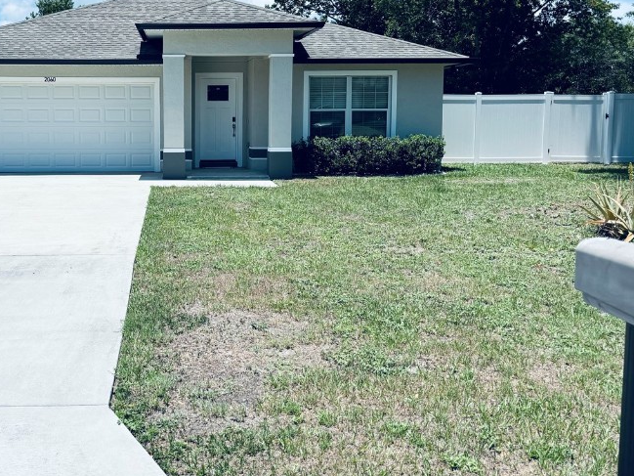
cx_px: 181
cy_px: 183
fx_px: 751
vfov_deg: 35.0
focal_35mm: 41
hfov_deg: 44.6
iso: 50
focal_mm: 5.96
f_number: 1.6
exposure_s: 1/5348
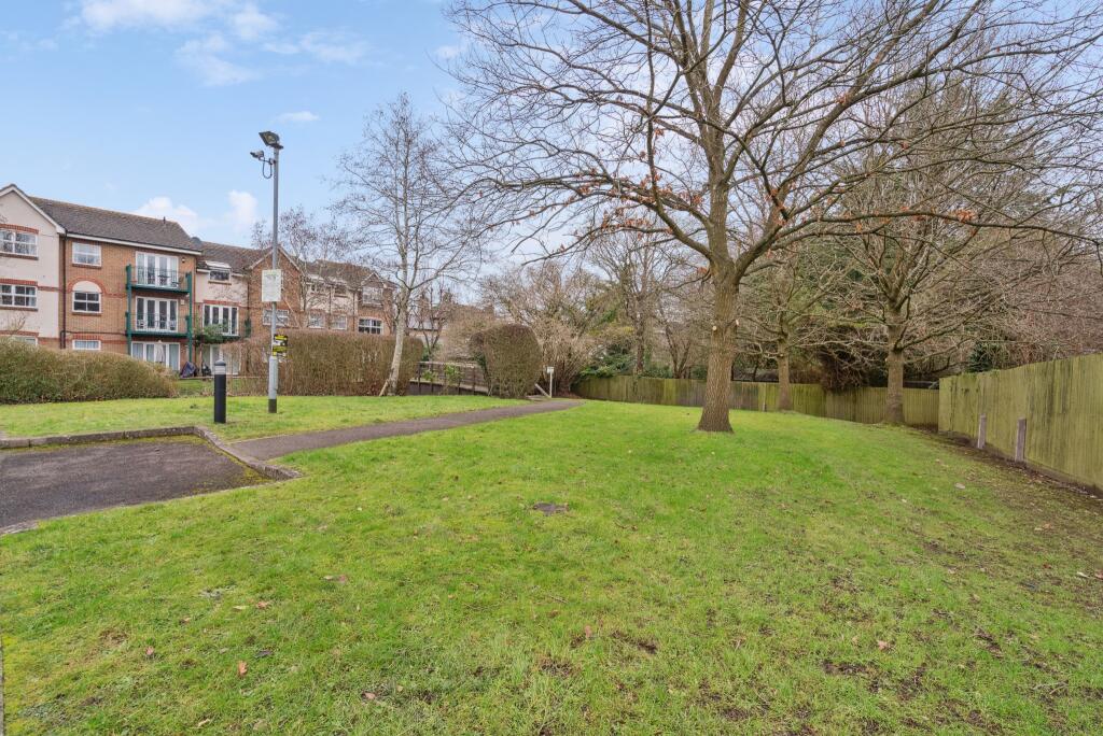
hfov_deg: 96.7
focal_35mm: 16
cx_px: 552
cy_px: 368
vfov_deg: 73.8
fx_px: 490
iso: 640
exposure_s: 1/80
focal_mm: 16
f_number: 10
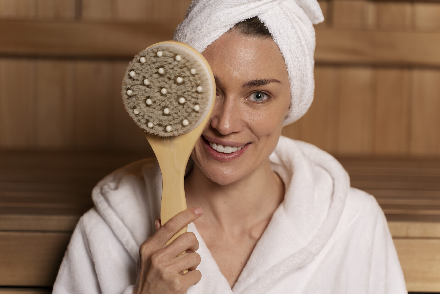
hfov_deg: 27.0
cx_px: 220
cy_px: 147
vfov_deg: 18.2
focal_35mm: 75
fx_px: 917
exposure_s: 1/160
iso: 160
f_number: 2.8
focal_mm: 75
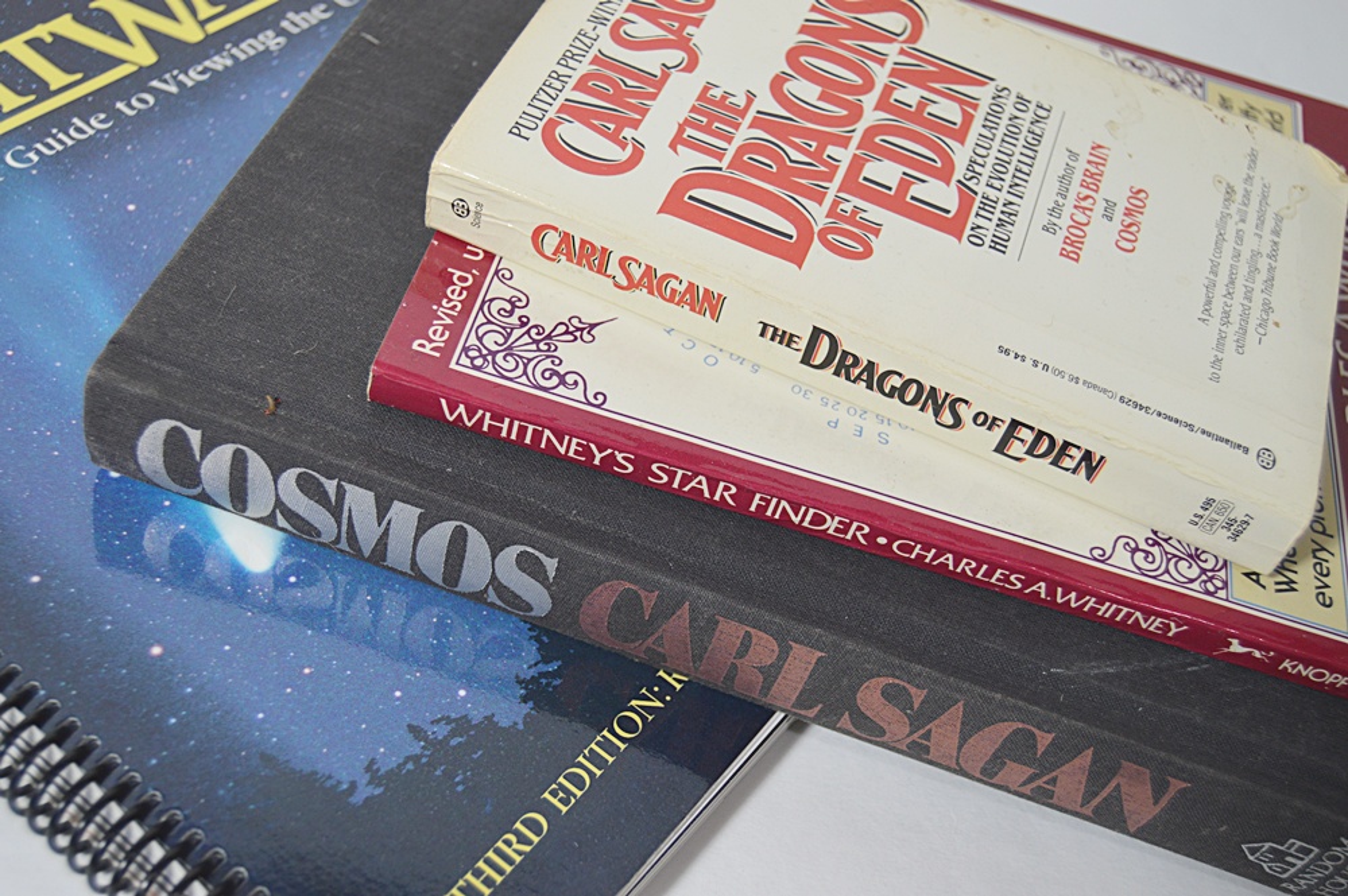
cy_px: 448
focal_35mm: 39
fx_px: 1459
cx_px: 674
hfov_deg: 49.6
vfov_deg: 34.2
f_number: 4
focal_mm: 26
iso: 450
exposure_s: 1/60
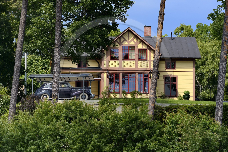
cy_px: 76
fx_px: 1266
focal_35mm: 200
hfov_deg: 10.3
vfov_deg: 6.9
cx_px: 114
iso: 200
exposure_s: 1/320
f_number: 11
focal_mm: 200
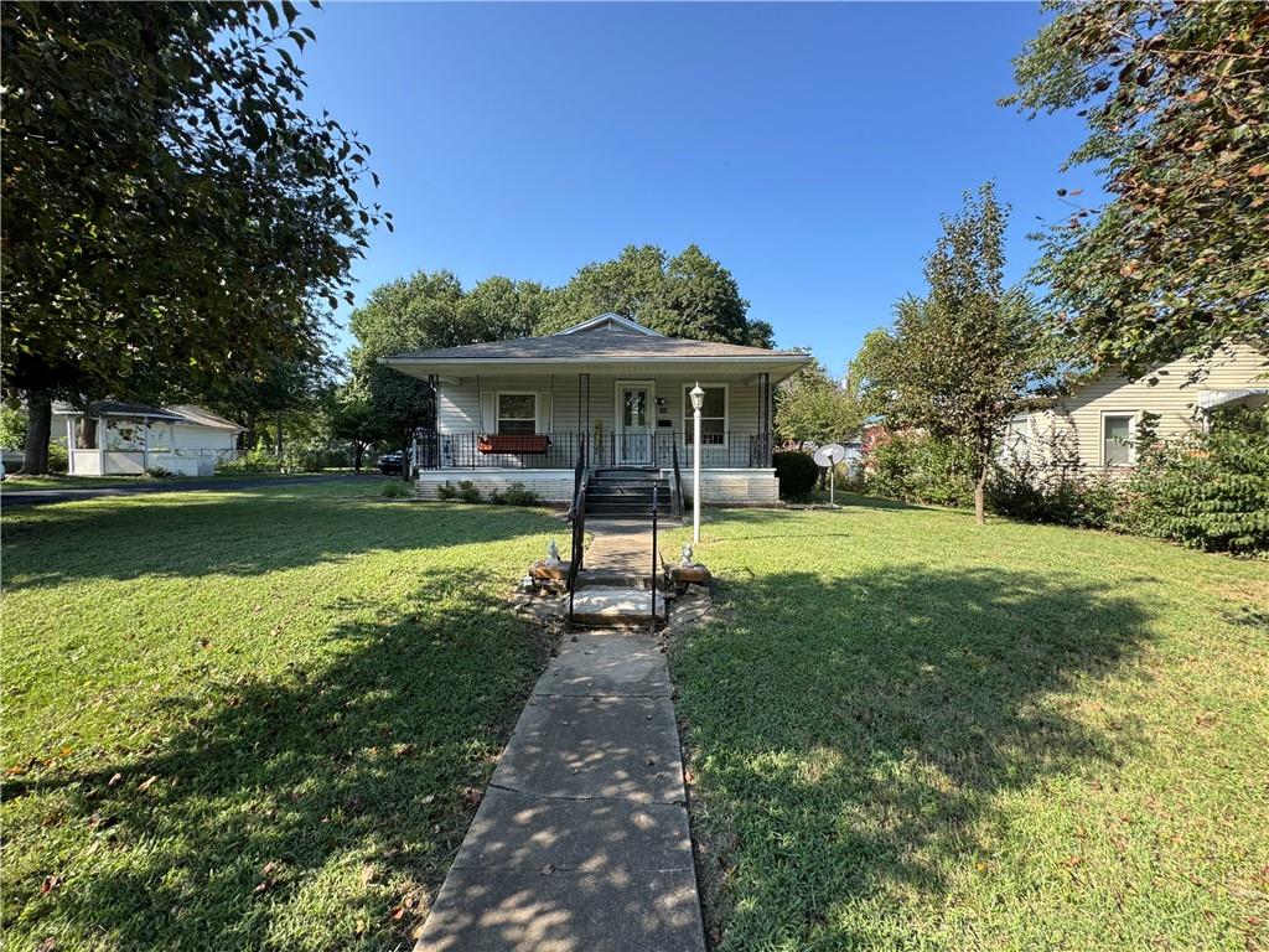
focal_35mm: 14
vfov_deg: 85.7
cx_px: 634
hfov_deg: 102.1
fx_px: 513
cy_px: 476
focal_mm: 2.22
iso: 40
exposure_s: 1/416
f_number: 2.2
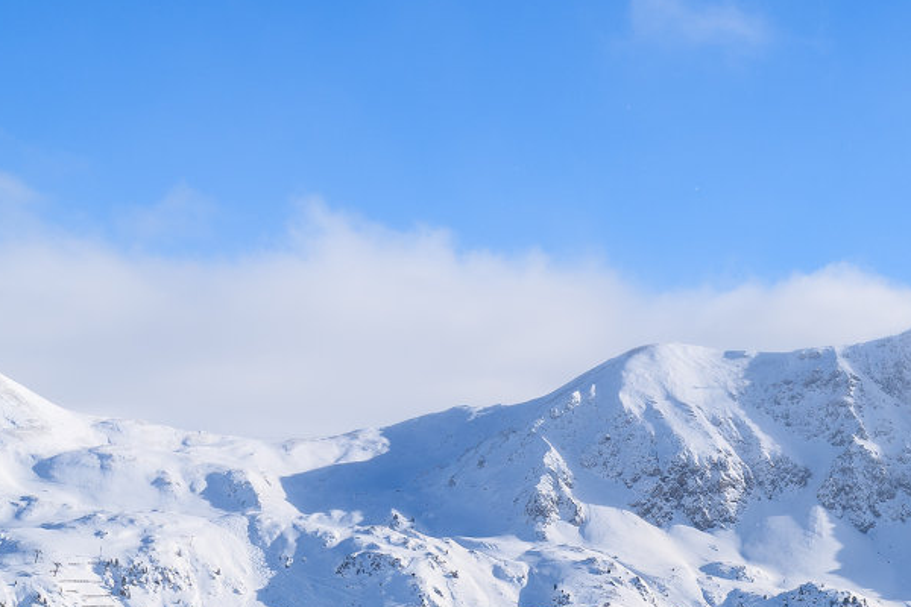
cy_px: 804
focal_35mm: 112
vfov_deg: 11.9
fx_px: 2834
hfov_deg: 17.2
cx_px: 1181
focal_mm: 42
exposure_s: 1/400
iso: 100
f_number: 8
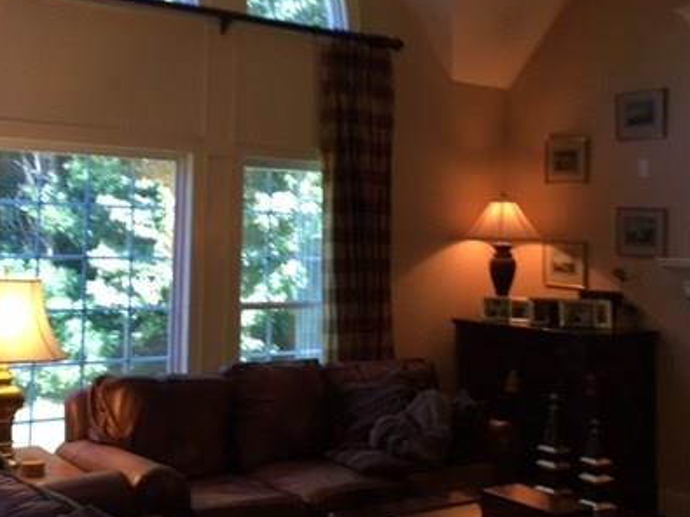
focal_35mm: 47
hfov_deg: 40.3
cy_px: 175
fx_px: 937
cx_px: 274
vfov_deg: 30.6
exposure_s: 1/15
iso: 40
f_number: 2.2
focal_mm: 4.15
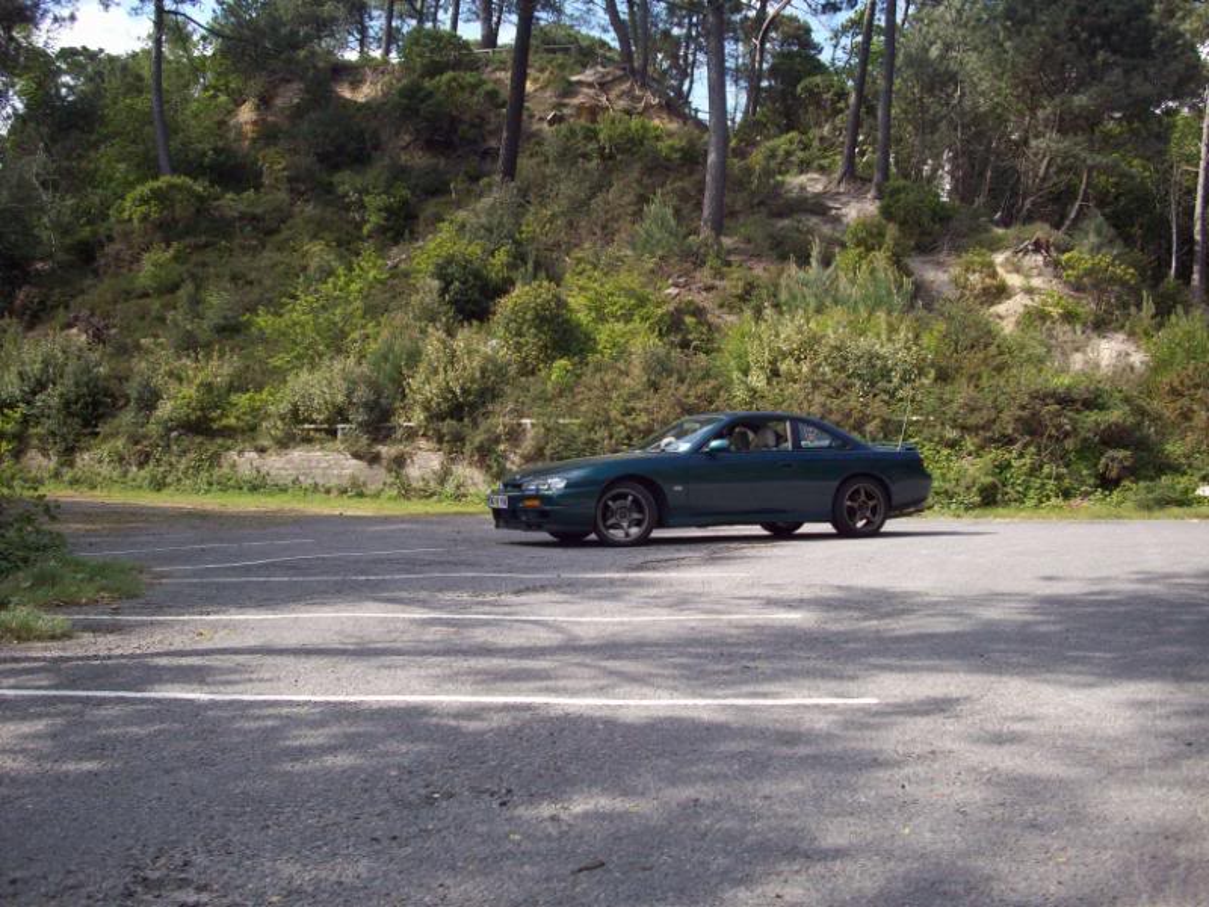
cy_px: 454
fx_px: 1292
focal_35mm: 37
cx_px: 604
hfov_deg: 50.1
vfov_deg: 38.7
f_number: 2.8
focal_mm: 6.2
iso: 80
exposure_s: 1/532
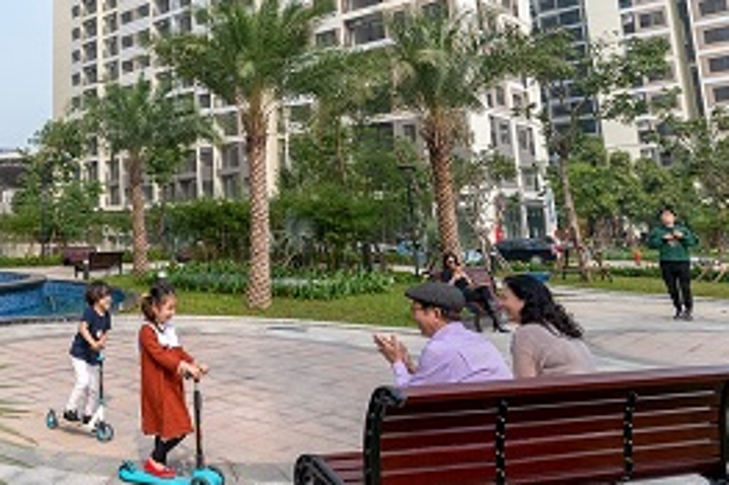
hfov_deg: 51.6
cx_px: 69
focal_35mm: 32
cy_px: 127
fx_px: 648
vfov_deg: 40.0
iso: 400
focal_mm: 14
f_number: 10
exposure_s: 1/500
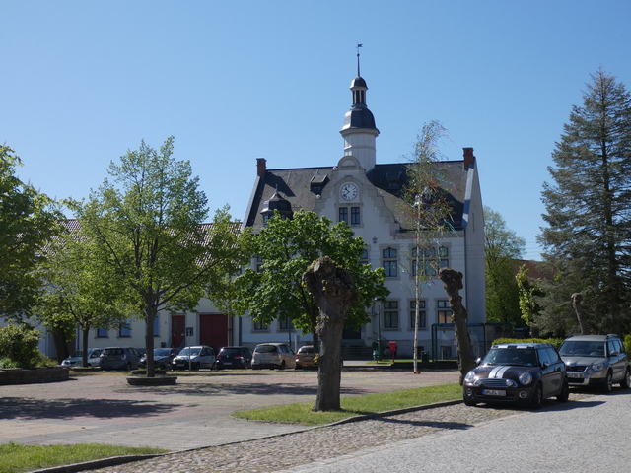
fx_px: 911
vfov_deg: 29.1
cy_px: 236
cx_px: 316
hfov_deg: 38.2
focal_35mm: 50
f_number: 3.9
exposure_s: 1/800
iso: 80
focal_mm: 9
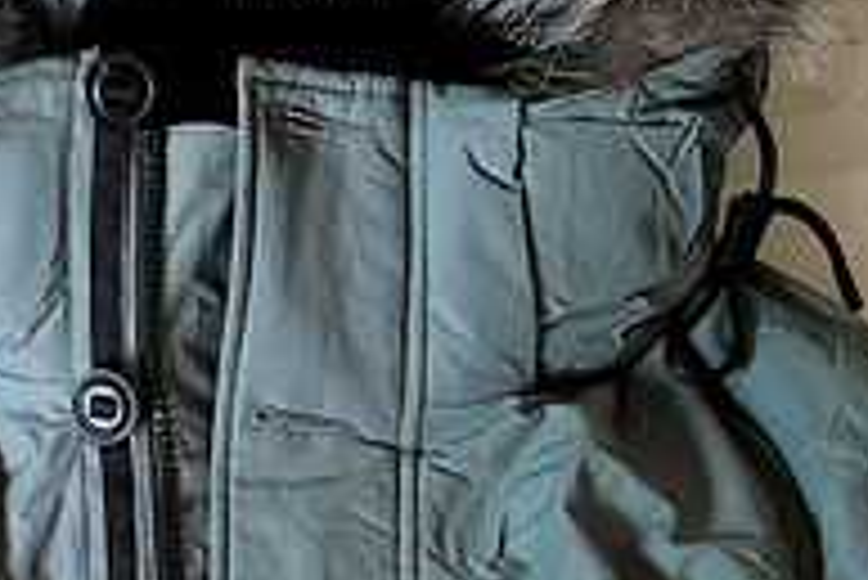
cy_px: 1227
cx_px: 295
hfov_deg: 20.1
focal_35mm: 101
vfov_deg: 11.9
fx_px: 2437
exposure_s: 1/119
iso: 250
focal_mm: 7
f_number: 1.8
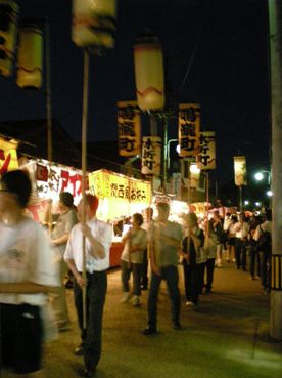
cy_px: 189
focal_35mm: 38
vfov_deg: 49.0
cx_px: 141
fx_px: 413
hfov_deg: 37.7
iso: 690
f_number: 3.1
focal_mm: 6.3
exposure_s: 1/8
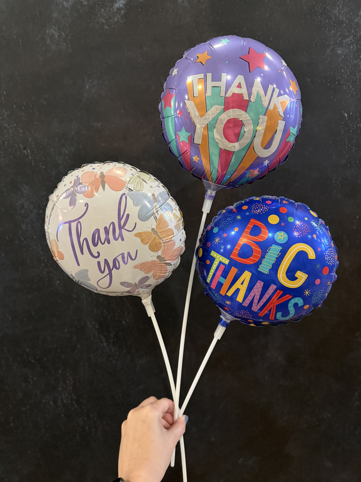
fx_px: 334
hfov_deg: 56.8
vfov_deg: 71.6
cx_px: 180
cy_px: 241
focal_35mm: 24
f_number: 1.78
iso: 800
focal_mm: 6.76
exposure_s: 1/40
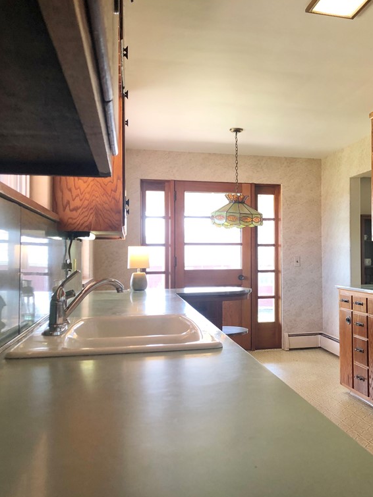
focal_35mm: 38
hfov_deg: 36.5
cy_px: 248
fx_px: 546
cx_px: 295
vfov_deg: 49.0
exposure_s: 1/40
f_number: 1.8
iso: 25
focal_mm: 3.99
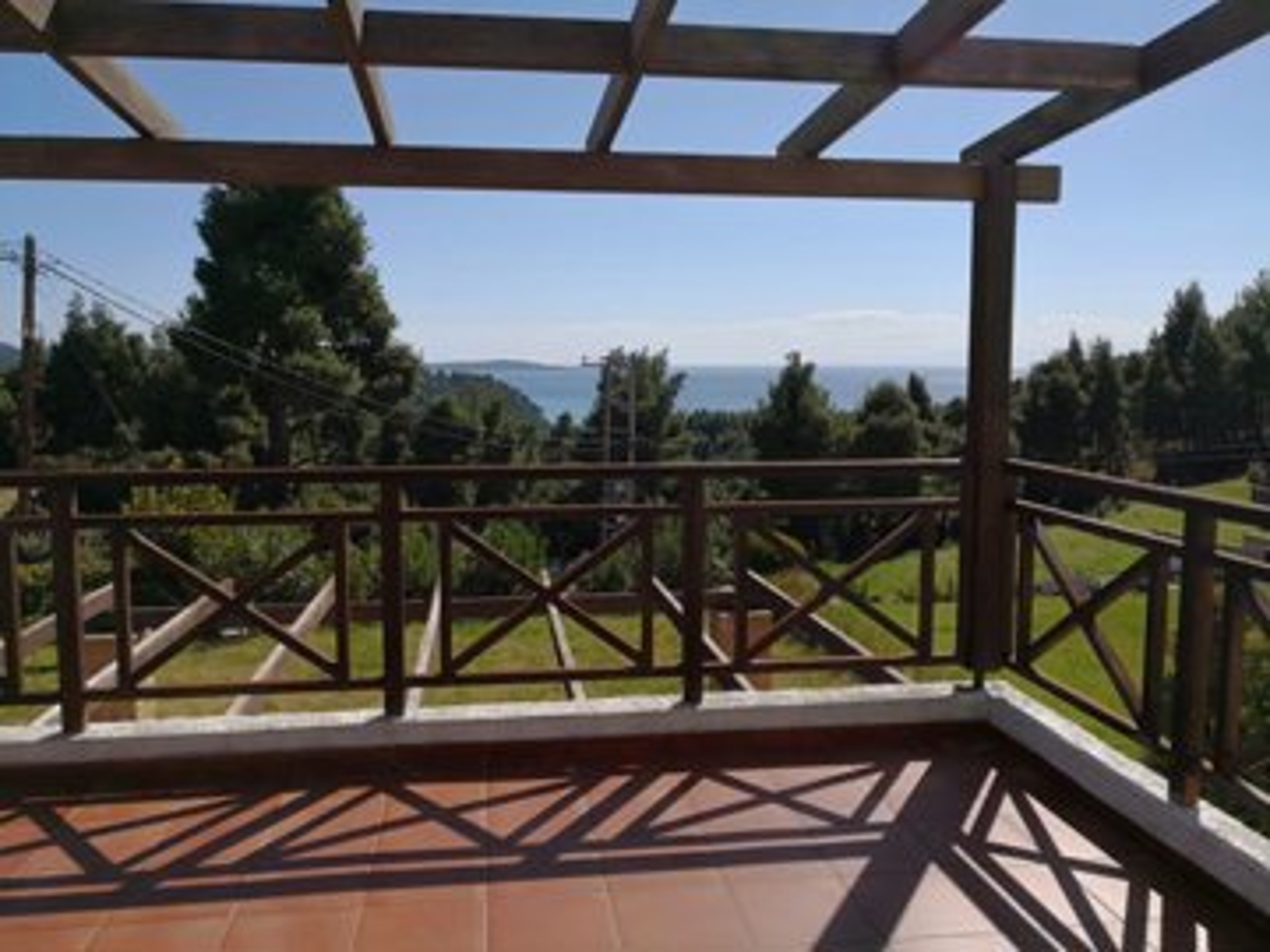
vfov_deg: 51.4
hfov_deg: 65.3
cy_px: 476
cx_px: 635
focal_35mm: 27
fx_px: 991
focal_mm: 3.95
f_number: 1.6
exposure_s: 1/3891
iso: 50
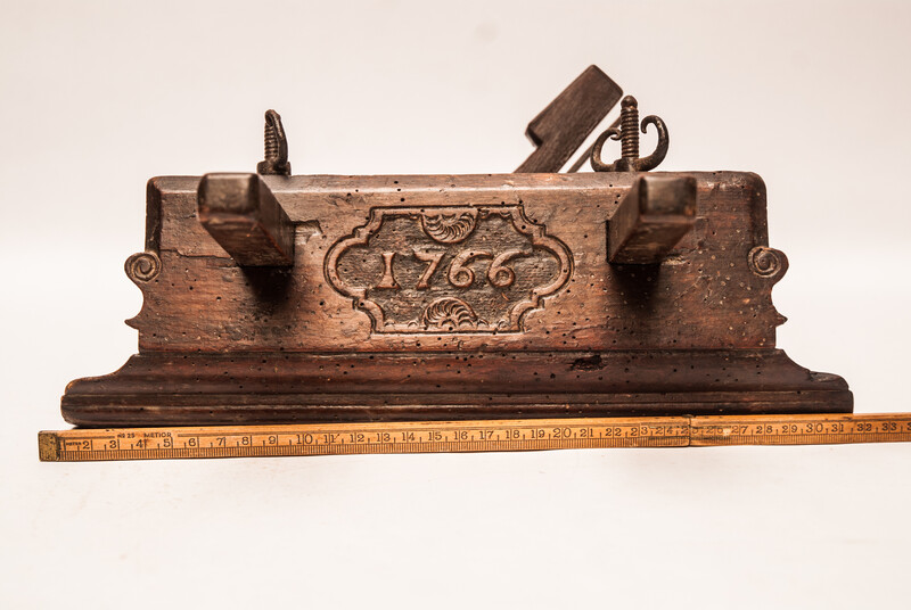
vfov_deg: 20.7
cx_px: 456
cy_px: 305
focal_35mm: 66
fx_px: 1673
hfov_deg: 30.5
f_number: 4.2
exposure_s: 1/20
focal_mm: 44
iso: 100
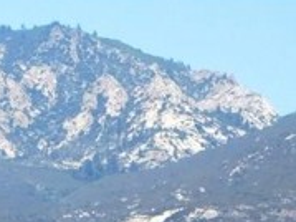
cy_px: 388
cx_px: -164
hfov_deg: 4.8
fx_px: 3512
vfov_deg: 3.6
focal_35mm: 411
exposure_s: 1/640
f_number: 4.8
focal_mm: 20.3
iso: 125
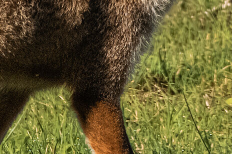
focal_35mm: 2586
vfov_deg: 0.5
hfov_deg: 0.8
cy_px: -55
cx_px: 140
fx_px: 16659
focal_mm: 500
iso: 3200
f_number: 11
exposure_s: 1/800
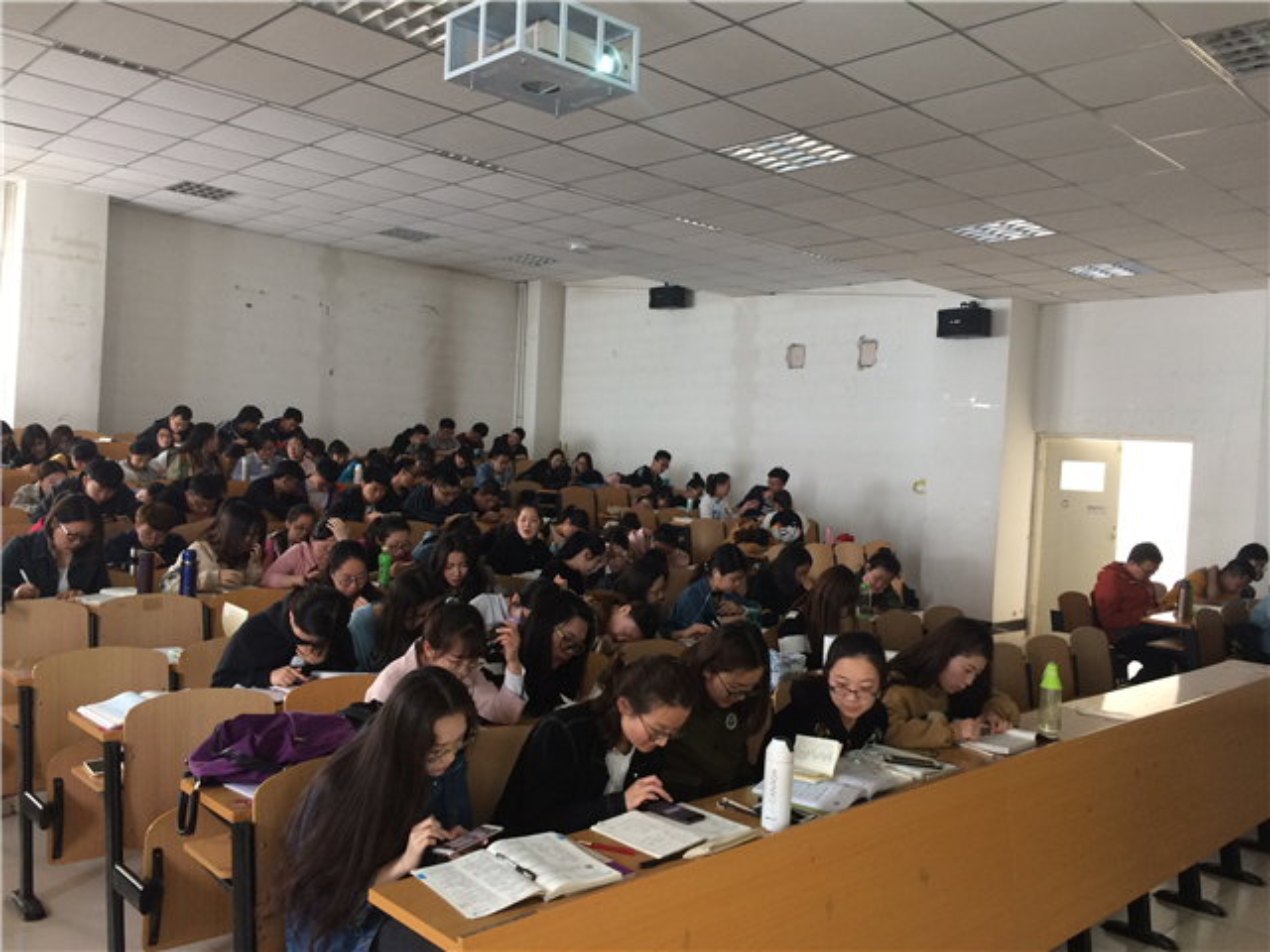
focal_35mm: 29
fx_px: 1064
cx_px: 635
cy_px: 476
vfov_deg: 48.2
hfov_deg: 61.7
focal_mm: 4.15
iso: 160
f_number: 2.2
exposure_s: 1/33
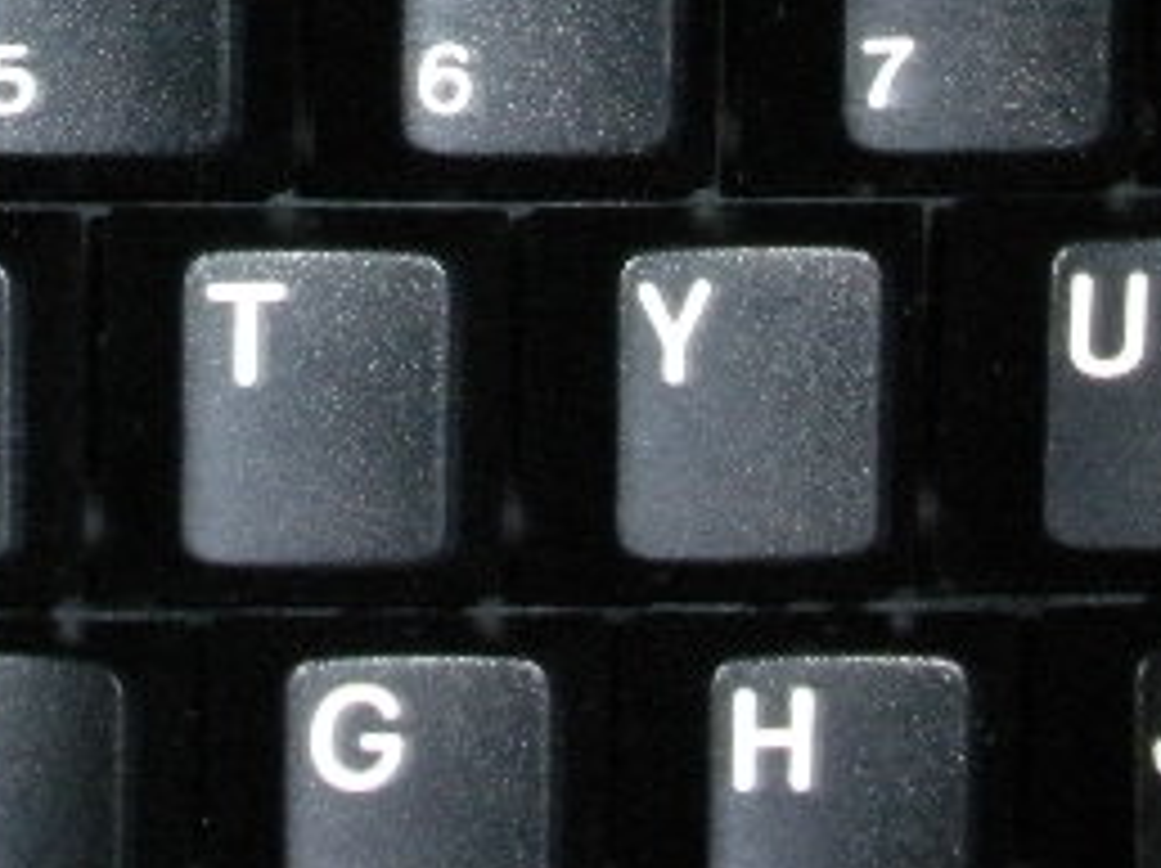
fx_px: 4792
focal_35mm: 143
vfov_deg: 9.8
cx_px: 220
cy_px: -765
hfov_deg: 13.7
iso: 400
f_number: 5.6
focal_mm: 6.3
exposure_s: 1/2
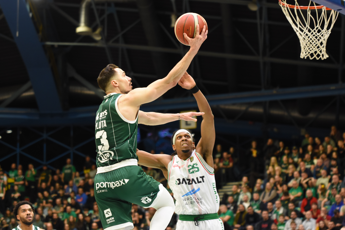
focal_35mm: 105
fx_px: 1006
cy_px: 115
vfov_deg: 13.0
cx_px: 172
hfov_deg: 19.5
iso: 1250
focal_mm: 70
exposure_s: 1/800
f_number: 2.8
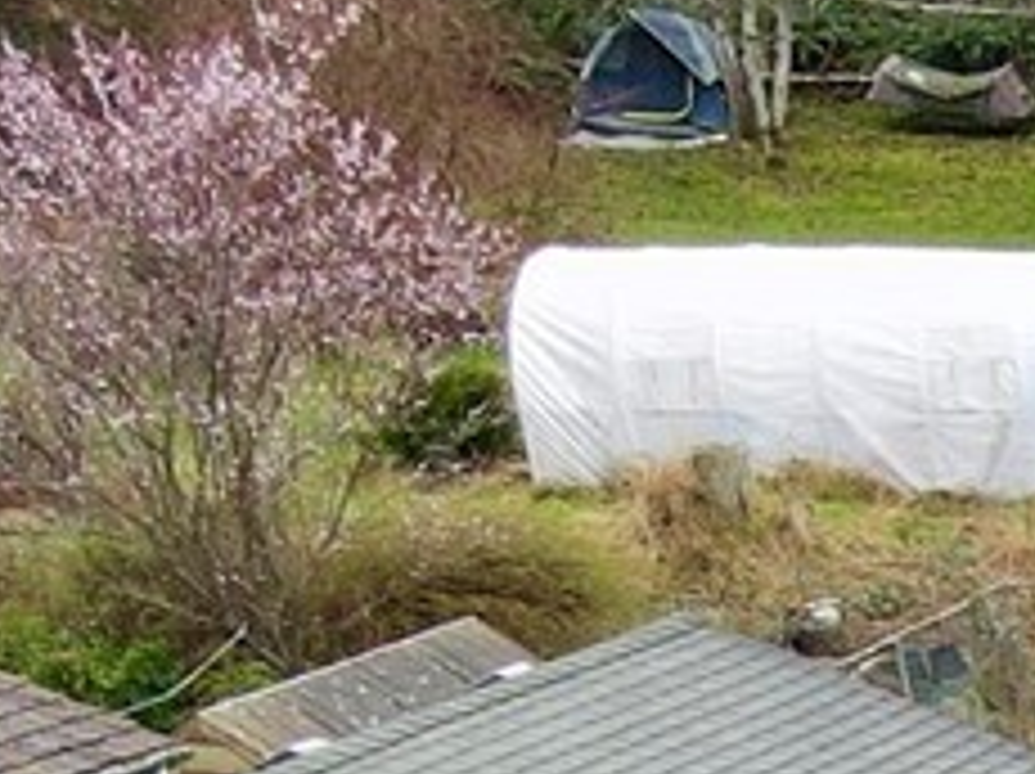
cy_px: 2340
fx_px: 4988
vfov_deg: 7.7
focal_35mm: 167
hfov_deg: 8.9
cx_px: 3402
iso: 100
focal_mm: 4.5
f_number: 2.8
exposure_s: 1/60
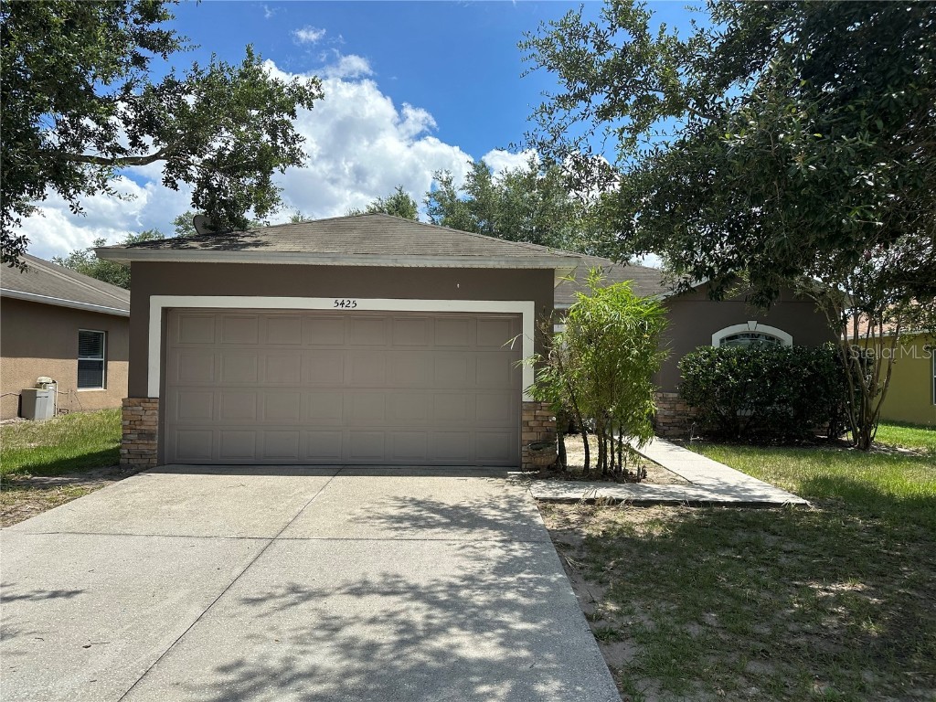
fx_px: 649
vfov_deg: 56.8
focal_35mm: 24
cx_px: 468
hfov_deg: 71.6
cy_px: 351
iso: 80
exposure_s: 1/4016
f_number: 1.78
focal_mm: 6.86
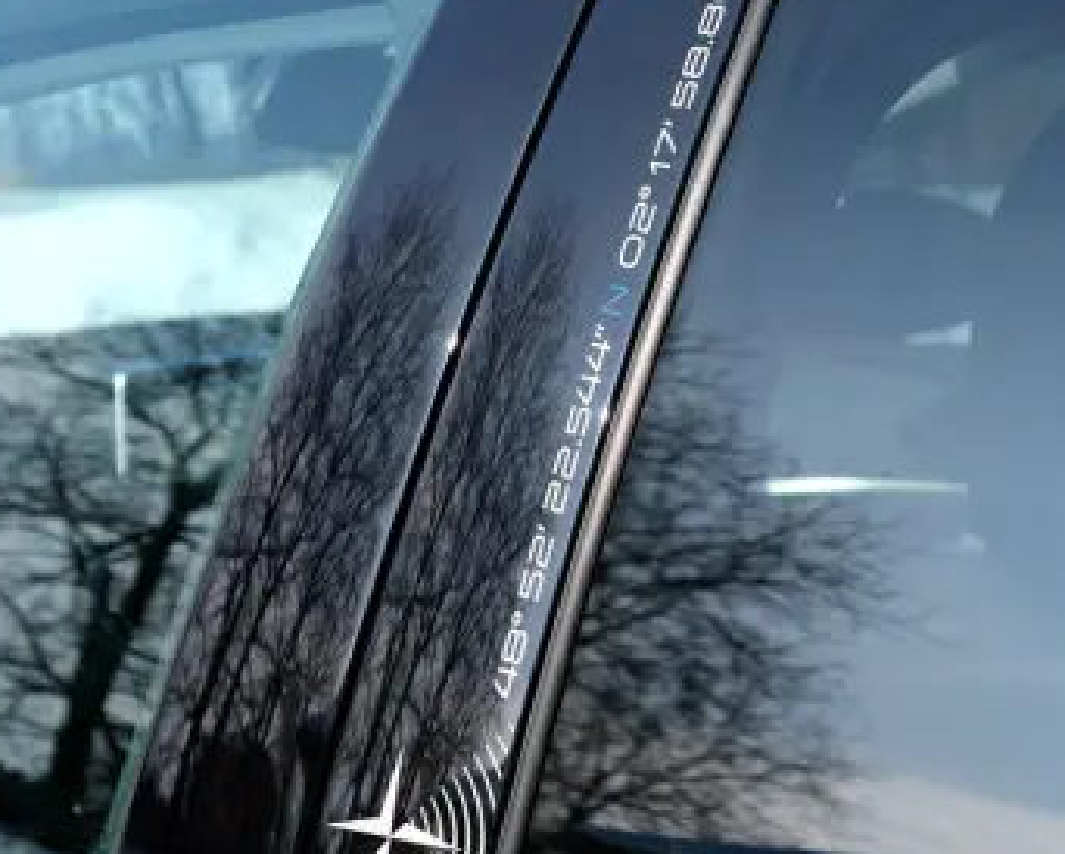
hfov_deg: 24.1
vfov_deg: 19.4
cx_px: 657
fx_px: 2491
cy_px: 474
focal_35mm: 79
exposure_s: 1/680
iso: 320
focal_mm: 30.2
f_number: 5.6
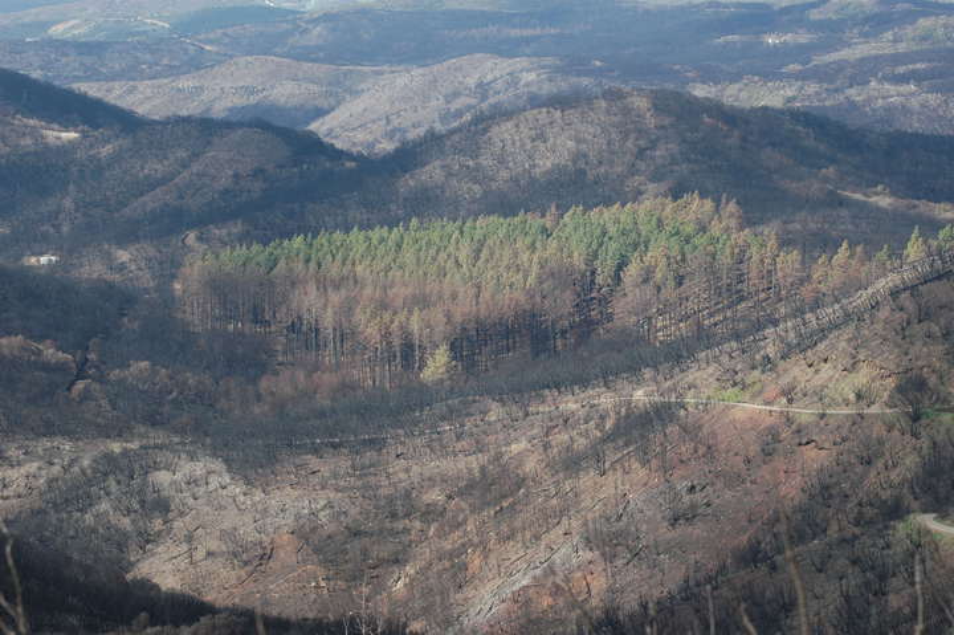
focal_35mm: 105
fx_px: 2781
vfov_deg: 13.0
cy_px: 318
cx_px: 477
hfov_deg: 19.5
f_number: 8
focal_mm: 70
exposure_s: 1/250
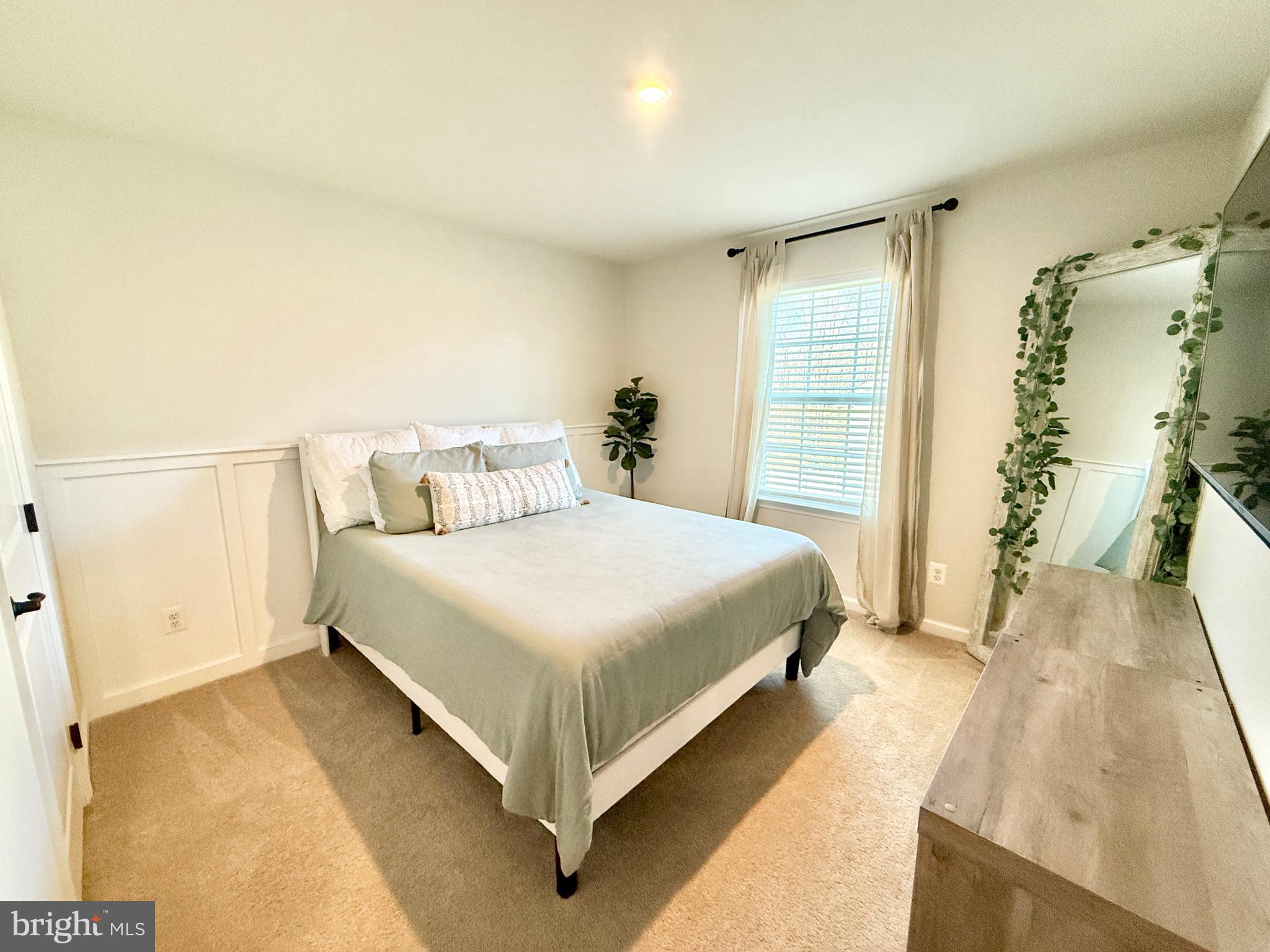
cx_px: 635
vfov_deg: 85.7
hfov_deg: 102.1
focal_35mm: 14
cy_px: 476
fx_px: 514
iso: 320
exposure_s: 1/120
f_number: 2.2
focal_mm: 2.22
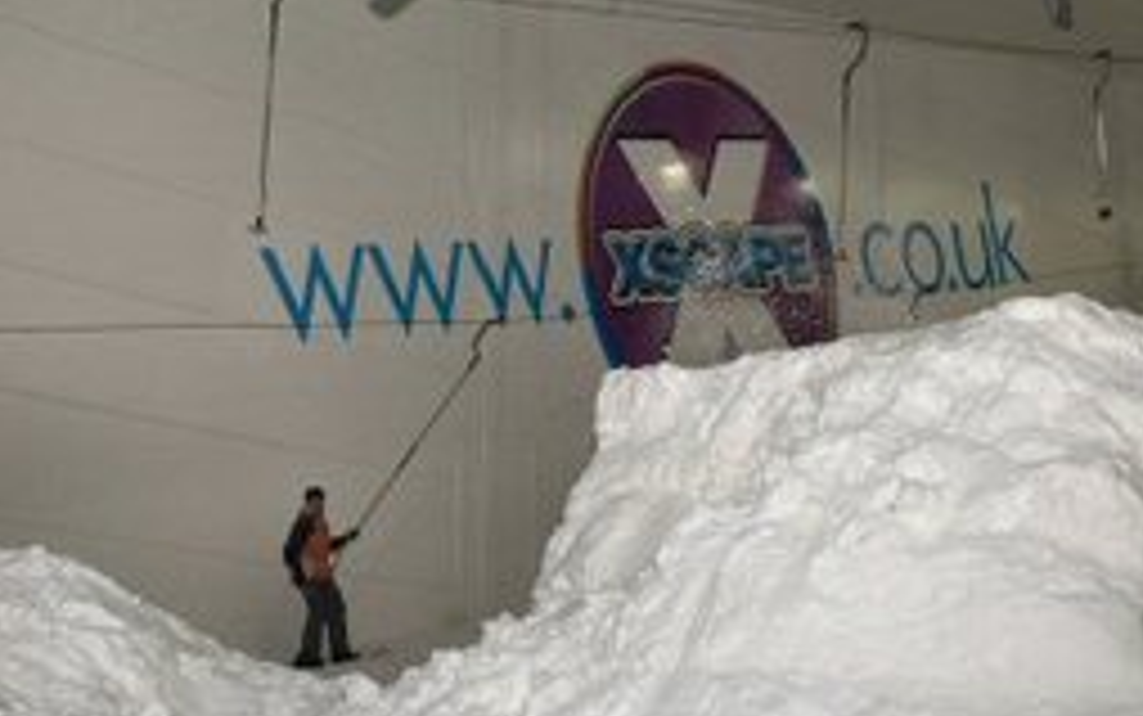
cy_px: 59
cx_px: 436
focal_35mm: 72
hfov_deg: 28.5
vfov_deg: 17.8
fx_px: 2244
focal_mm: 24
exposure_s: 1/250
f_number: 4.5
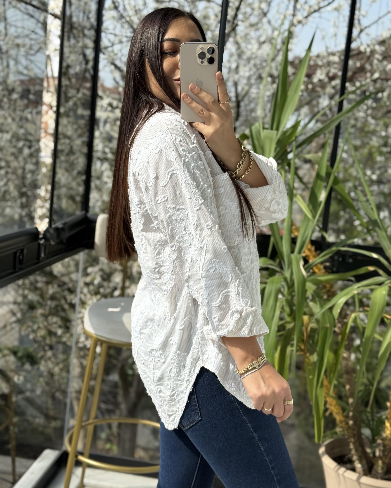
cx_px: 198
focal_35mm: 51
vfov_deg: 36.7
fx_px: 738
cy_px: 236
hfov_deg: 29.7
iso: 80
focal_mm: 6.76
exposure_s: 1/1307
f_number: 1.78
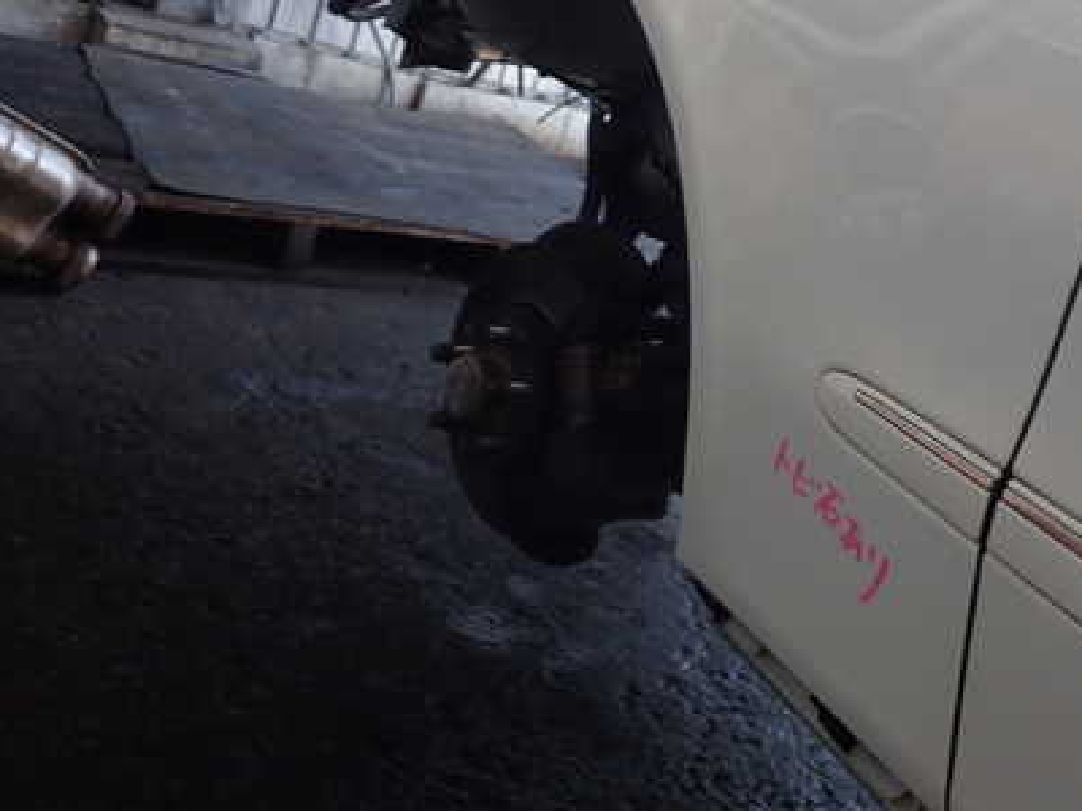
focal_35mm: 45
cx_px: 803
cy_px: 284
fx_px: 1407
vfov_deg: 32.0
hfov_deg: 40.9
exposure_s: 1/60
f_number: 2.3
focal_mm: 5.4
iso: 100
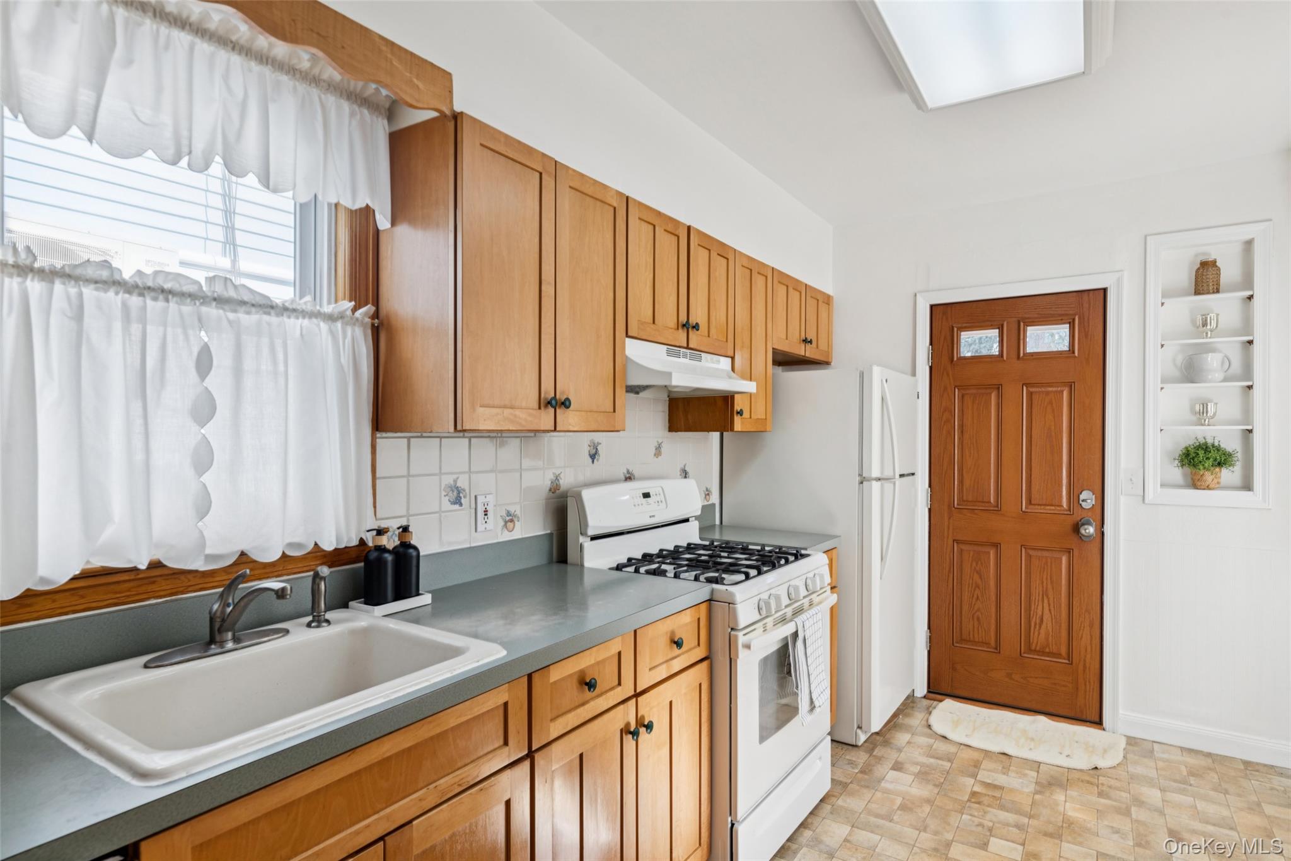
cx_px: 646
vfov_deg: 64.5
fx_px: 681
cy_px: 430
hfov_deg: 86.9
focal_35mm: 19
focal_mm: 19
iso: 200
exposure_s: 1/50
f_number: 8
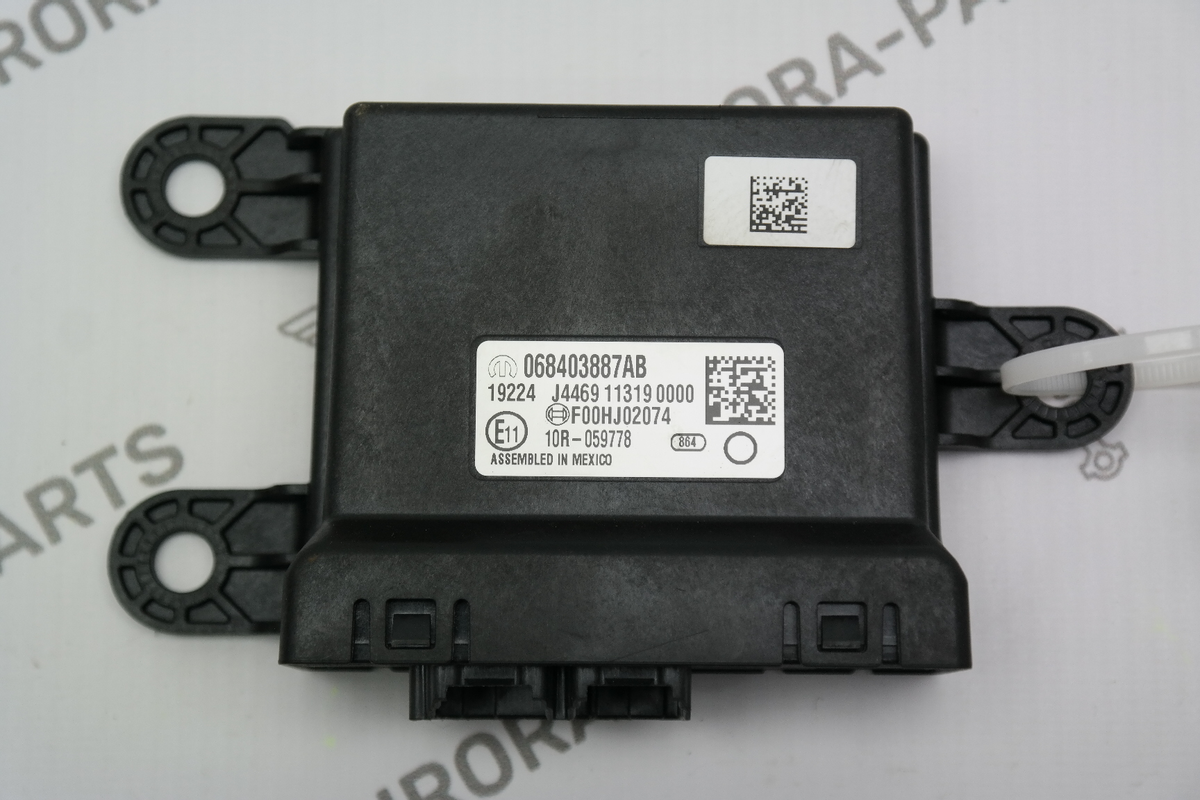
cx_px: 600
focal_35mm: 80
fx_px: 2666
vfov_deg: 17.1
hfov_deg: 25.4
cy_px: 400
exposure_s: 1/80
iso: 400
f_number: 5.6
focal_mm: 52
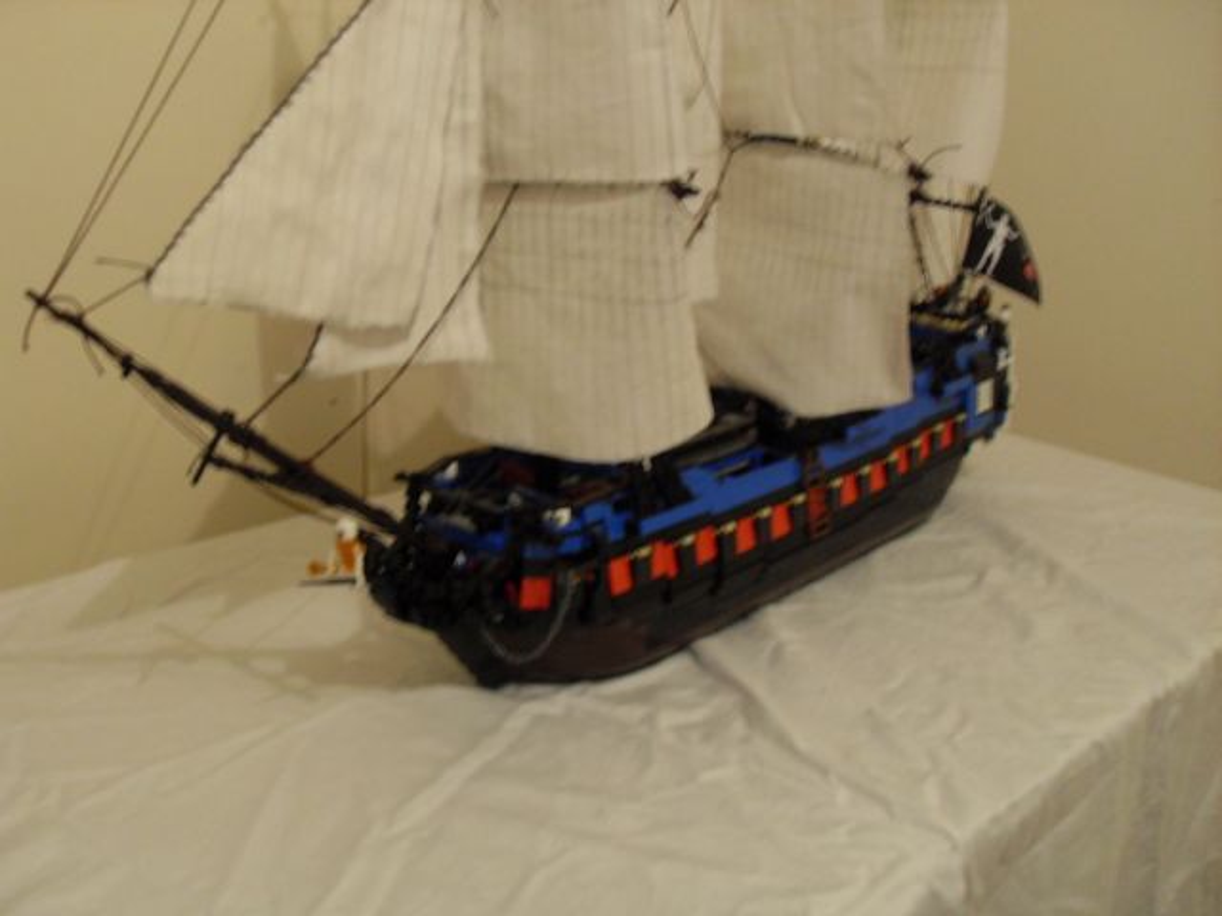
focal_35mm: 37
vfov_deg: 38.7
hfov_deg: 50.1
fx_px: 1306
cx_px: 611
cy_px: 458
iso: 200
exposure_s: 1/8
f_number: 2.8
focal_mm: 6.3
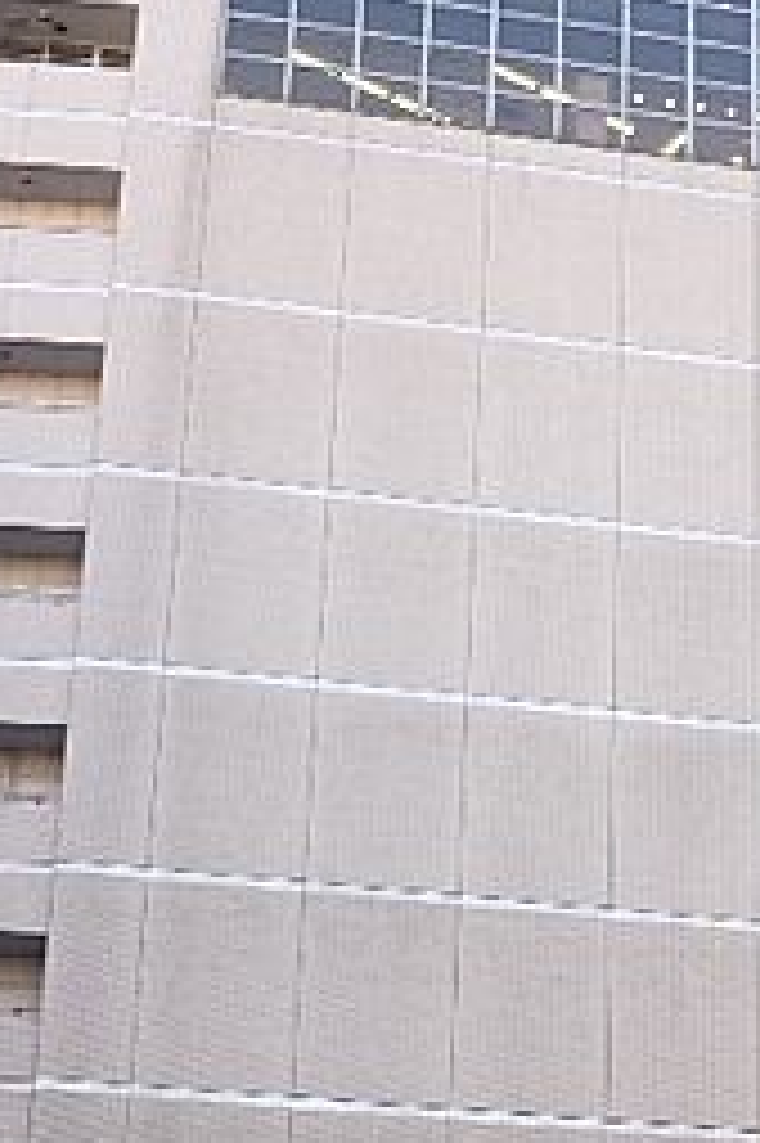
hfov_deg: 16.6
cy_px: 1035
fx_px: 2568
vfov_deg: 24.3
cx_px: 684
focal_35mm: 81
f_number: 2.8
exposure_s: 1/160
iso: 80
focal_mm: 5.5
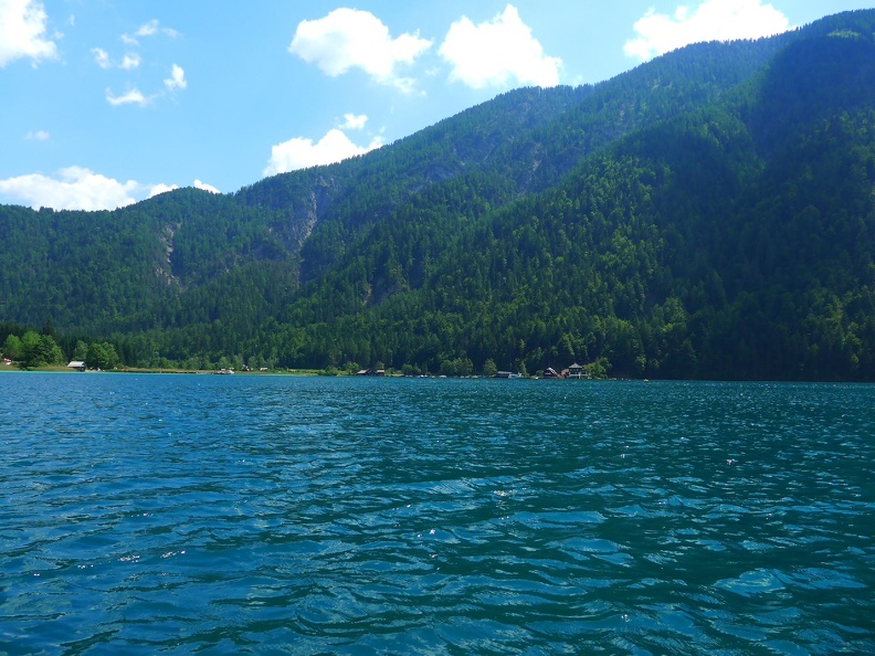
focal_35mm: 29
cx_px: 438
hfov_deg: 61.7
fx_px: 733
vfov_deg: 48.2
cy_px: 328
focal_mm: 6
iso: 80
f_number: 2.8
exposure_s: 1/1000
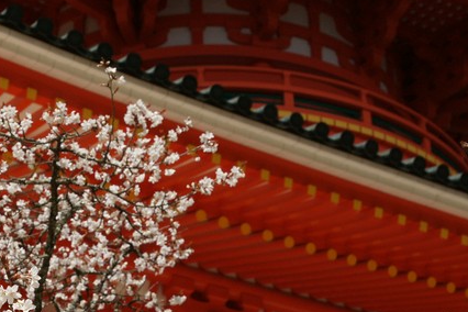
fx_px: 1404
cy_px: 369
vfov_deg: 12.4
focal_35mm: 108
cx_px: 126
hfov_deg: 18.8
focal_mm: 40
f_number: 8
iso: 400
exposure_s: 1/1250
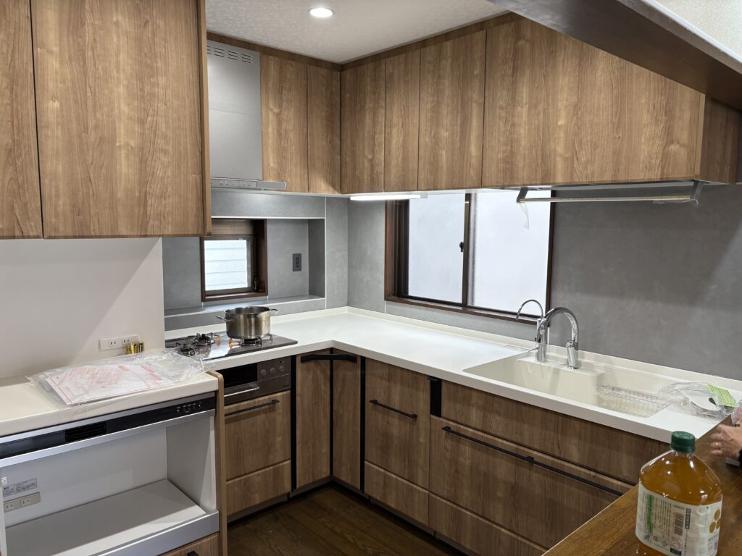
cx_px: 371
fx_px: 557
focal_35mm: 26
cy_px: 278
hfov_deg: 67.3
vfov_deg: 53.1
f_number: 1.6
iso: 80
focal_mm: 5.96
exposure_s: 1/50
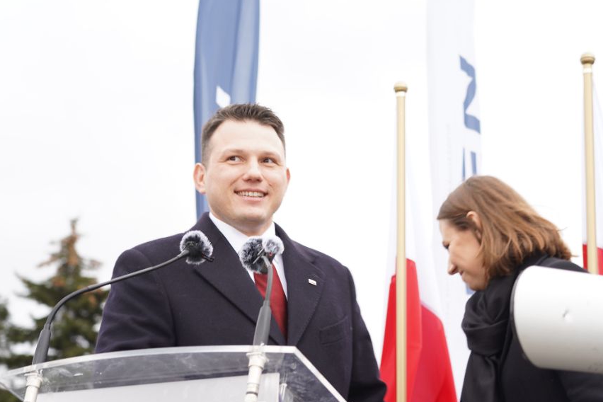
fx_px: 1457
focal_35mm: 87
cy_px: 281
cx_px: 345
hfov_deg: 23.4
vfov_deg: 15.7
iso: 125
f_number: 4
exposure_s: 1/100
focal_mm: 57
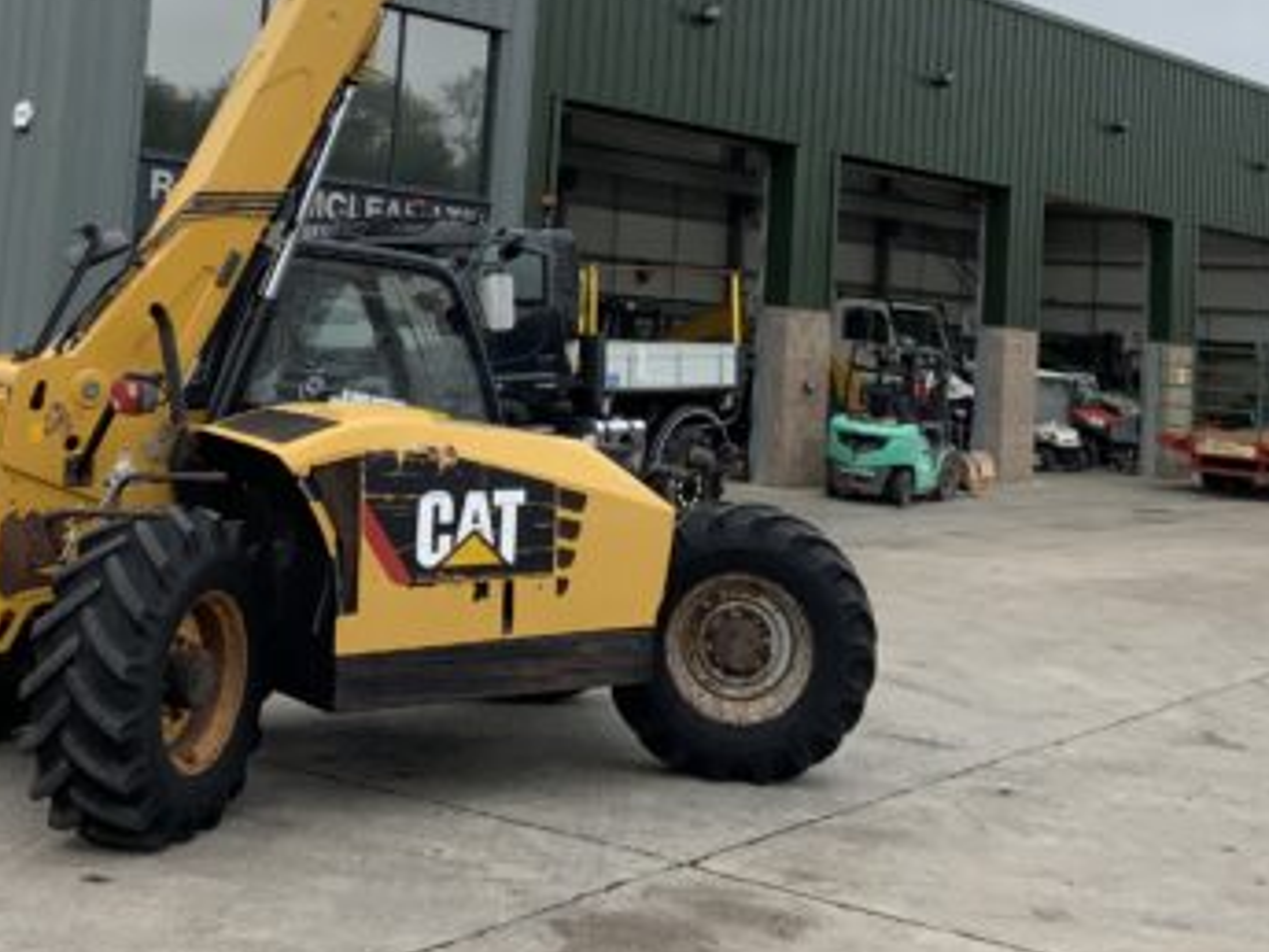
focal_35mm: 54
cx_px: 572
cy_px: 148
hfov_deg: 35.5
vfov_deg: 26.4
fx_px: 1980
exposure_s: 1/415
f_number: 1.8
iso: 16
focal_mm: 3
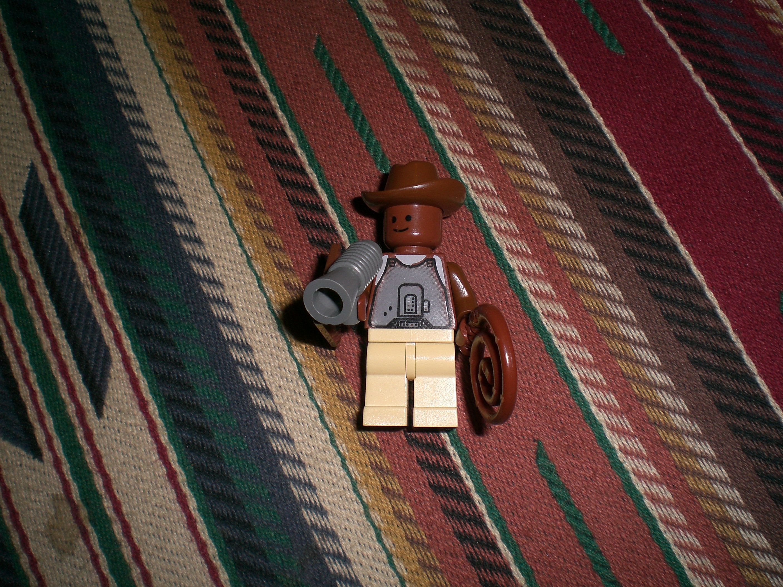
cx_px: 392
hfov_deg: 49.0
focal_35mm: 38
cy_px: 294
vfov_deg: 37.7
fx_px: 860
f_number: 4.4
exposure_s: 1/60
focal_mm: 6.3
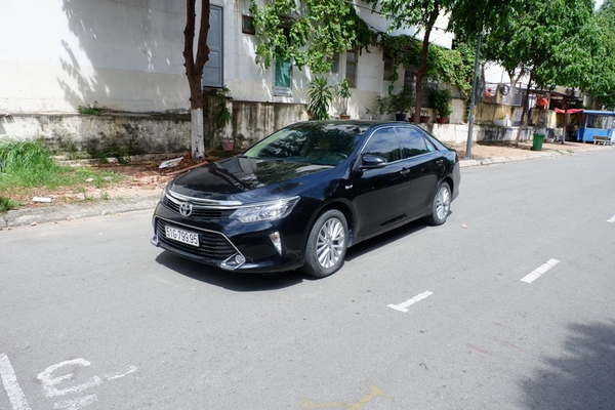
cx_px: 308
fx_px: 410
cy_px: 205
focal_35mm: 24
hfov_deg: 73.7
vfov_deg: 53.1
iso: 200
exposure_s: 1/400
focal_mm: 16
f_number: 5.6
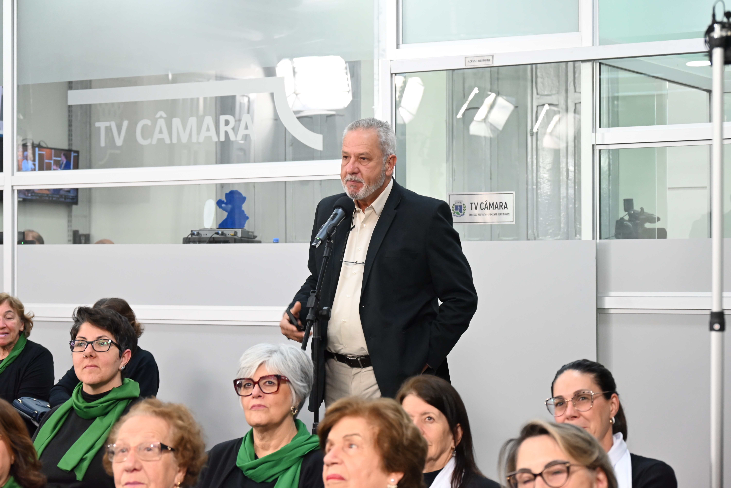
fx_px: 1605
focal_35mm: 79
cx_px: 366
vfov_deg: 17.3
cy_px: 244
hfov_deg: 25.7
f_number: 6.3
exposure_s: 1/80
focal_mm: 79
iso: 3200
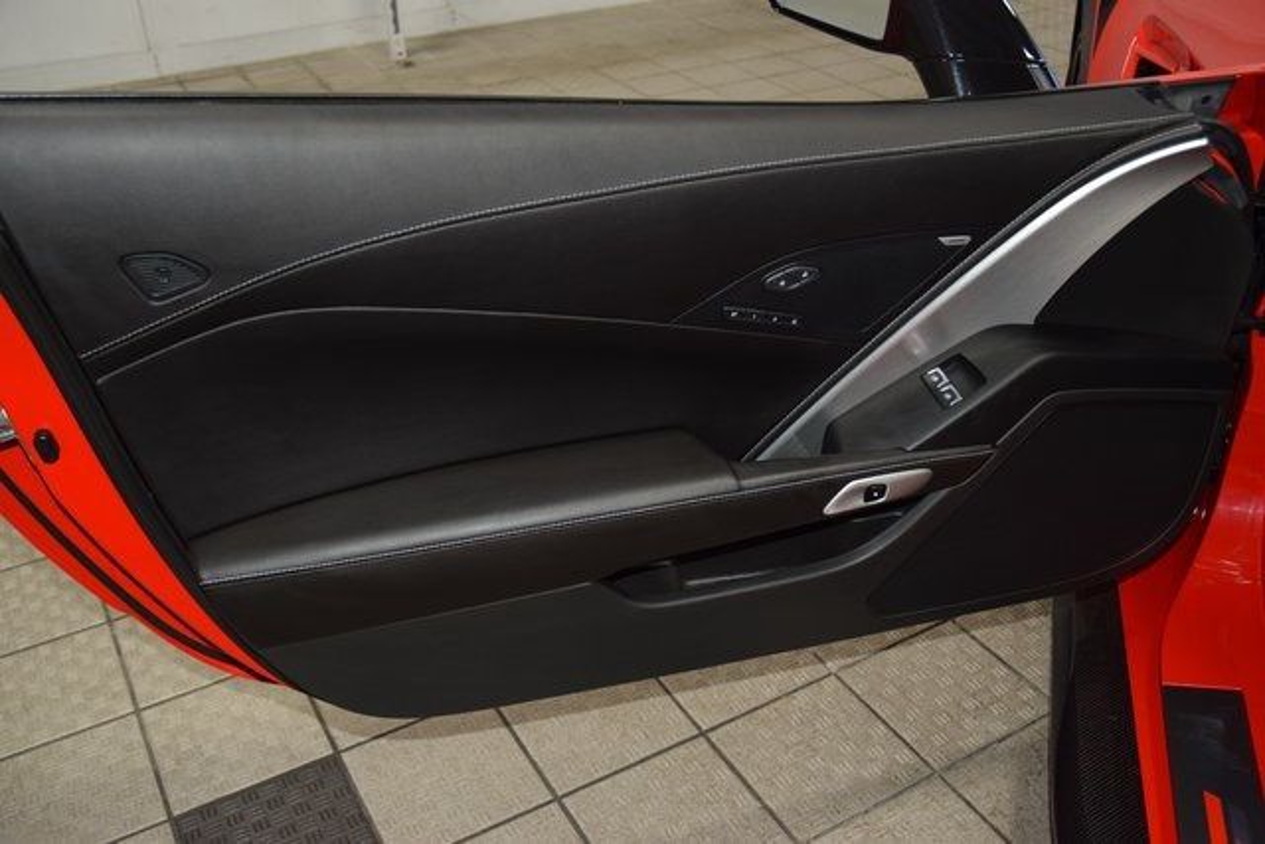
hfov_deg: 53.1
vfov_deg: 36.9
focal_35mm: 36
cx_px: 632
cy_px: 422
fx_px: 1265
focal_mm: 24
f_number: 3.8
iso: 1000
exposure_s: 1/125
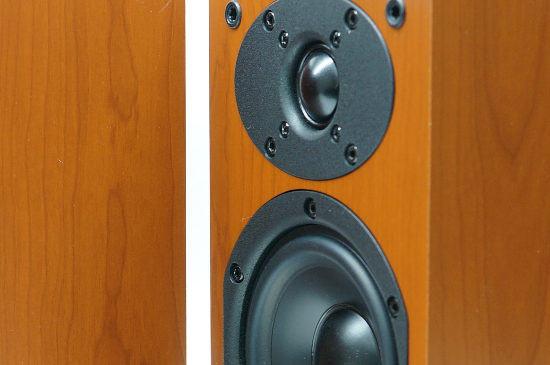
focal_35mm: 120
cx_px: 207
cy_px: 280
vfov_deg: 11.4
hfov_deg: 17.1
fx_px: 1831
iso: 200
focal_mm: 30
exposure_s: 1/50
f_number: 3.2
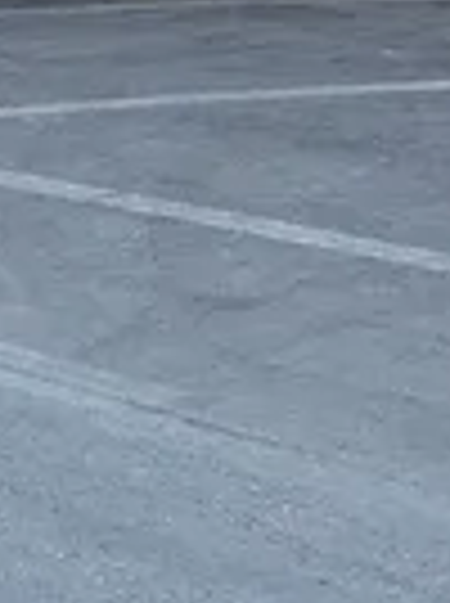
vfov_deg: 8.5
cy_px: -207
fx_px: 3999
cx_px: -176
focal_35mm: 230
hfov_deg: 6.4
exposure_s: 1/121
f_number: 2.8
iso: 32
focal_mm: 9
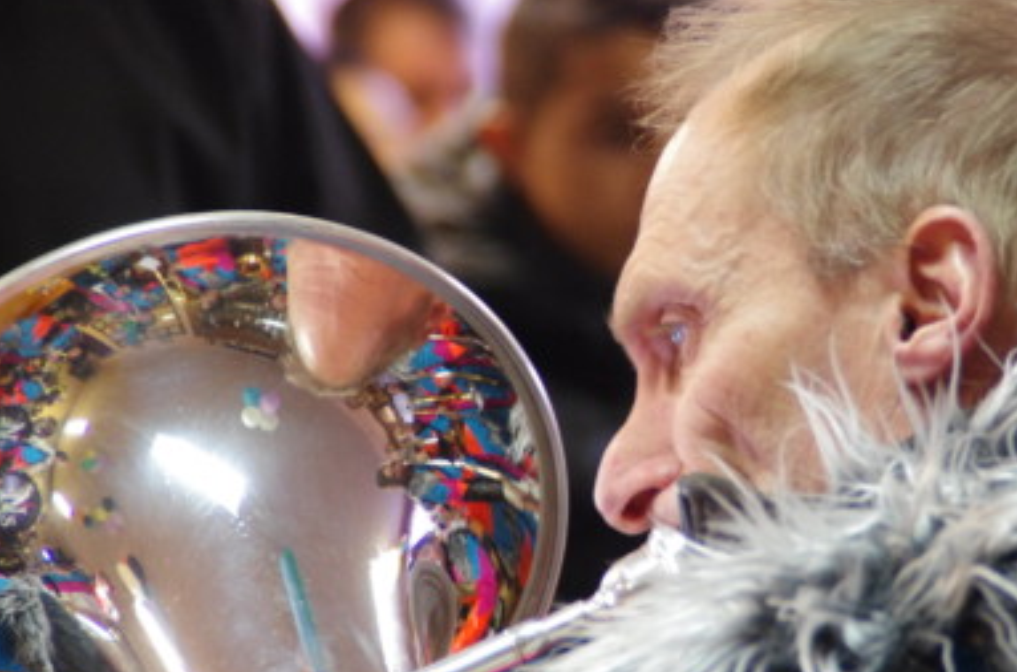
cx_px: 621
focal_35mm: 392
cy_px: 402
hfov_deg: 5.3
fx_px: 11042
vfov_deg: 3.5
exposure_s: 1/15
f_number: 6.3
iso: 3200
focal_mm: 200
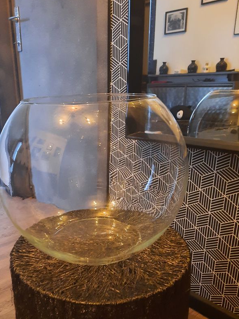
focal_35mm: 32
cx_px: 100
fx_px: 295
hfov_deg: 44.0
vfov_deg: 56.5
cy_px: 186
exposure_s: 1/25
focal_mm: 4.6
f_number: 2
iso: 640
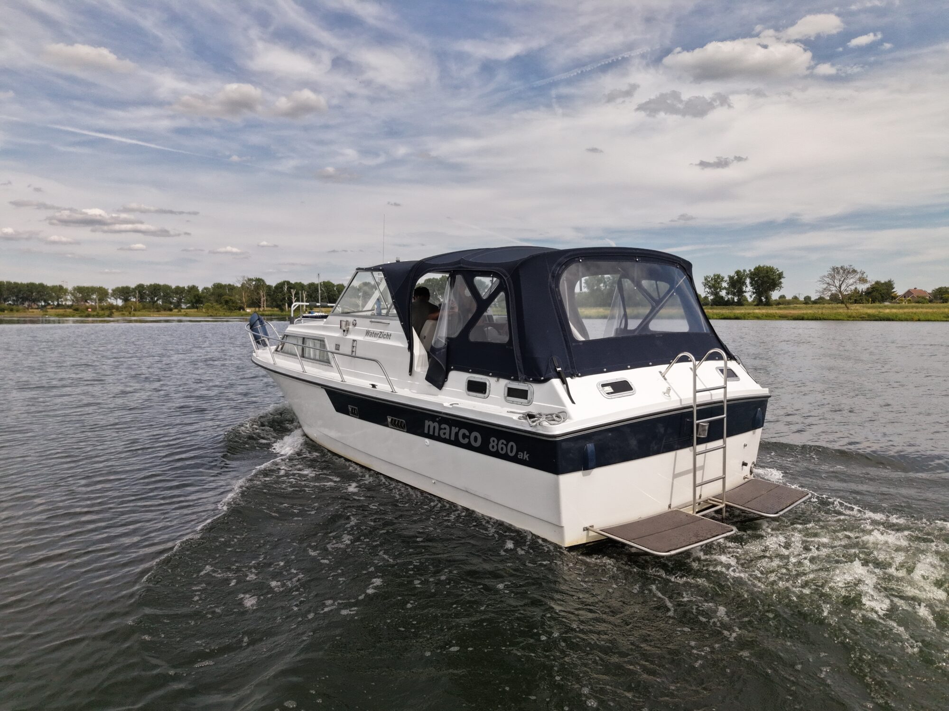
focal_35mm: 24
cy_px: 356
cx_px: 474
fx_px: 658
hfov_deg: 71.6
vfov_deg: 56.8
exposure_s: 1/640
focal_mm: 8.67
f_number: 1.8
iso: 830
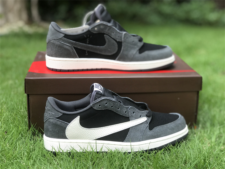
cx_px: 112
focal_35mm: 57
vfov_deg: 25.7
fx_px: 370
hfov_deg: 33.8
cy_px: 84
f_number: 2.8
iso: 20
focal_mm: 6.6
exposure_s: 1/100
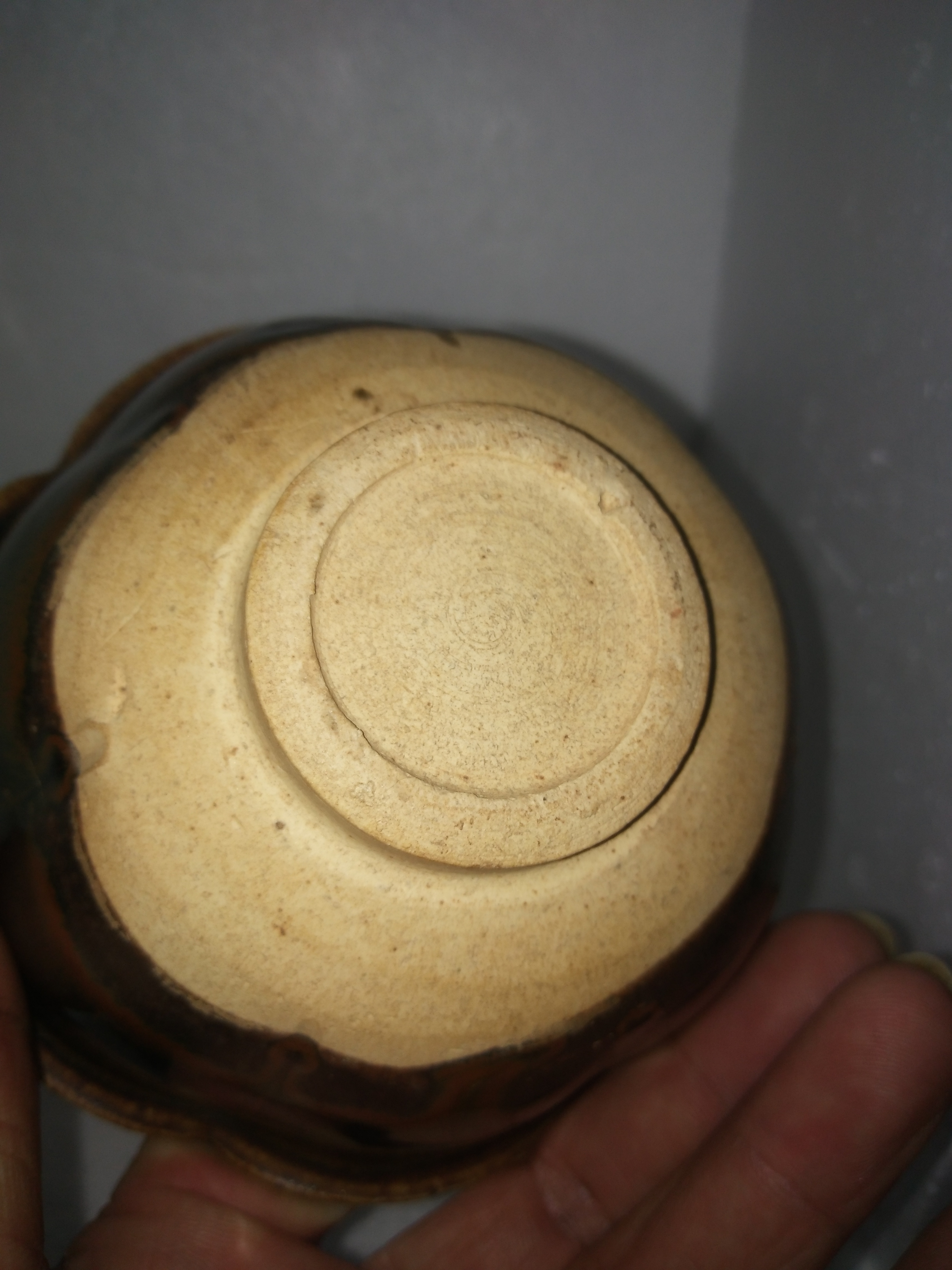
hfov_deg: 53.1
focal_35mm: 26
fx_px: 953
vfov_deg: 67.3
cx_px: 476
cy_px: 635
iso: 50
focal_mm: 3.88
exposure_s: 1/398
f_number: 2
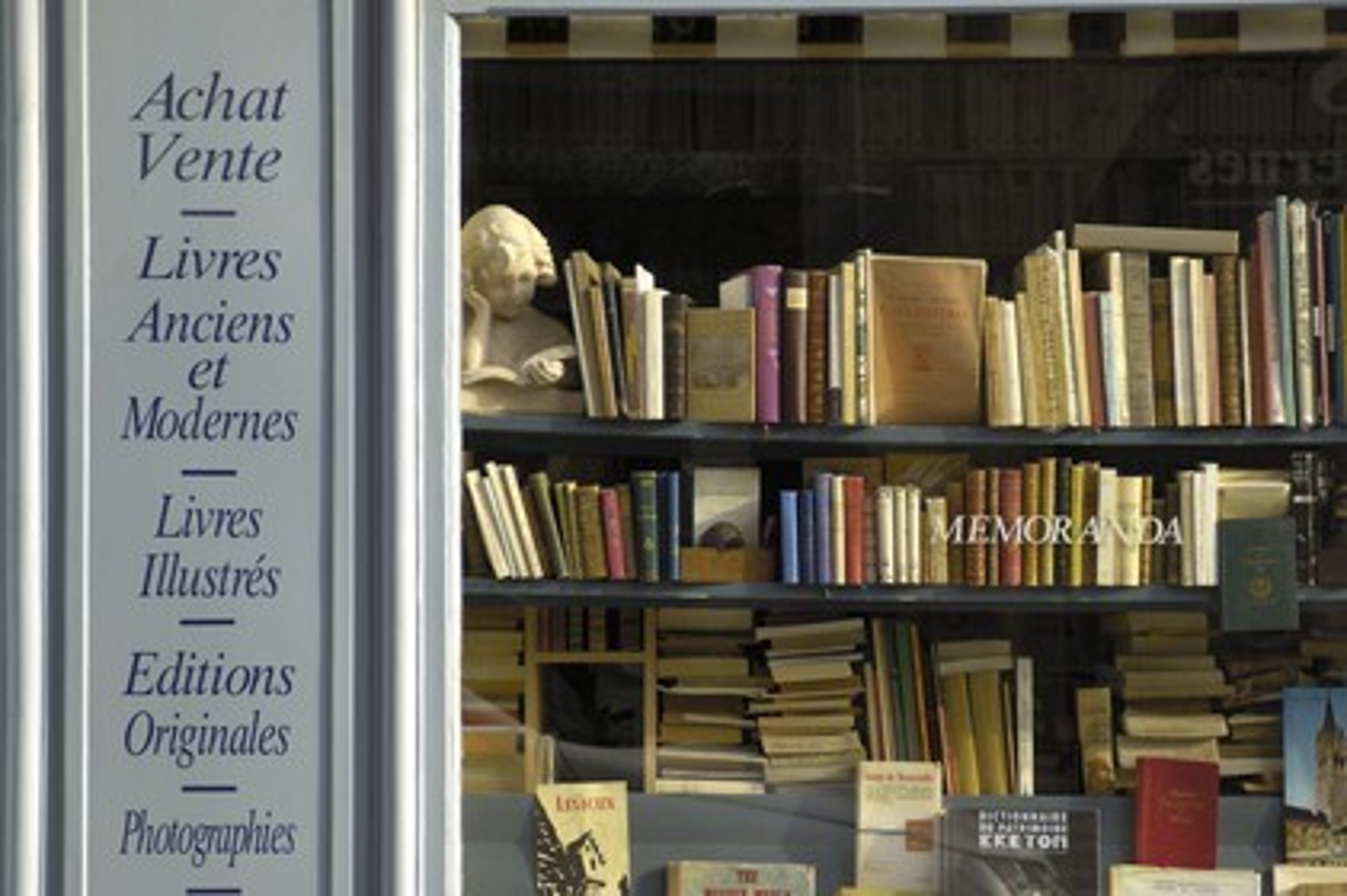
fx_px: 3926
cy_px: 448
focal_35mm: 105
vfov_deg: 13.0
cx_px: 674
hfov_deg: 19.5
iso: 100
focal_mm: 70
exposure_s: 1/160
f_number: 4
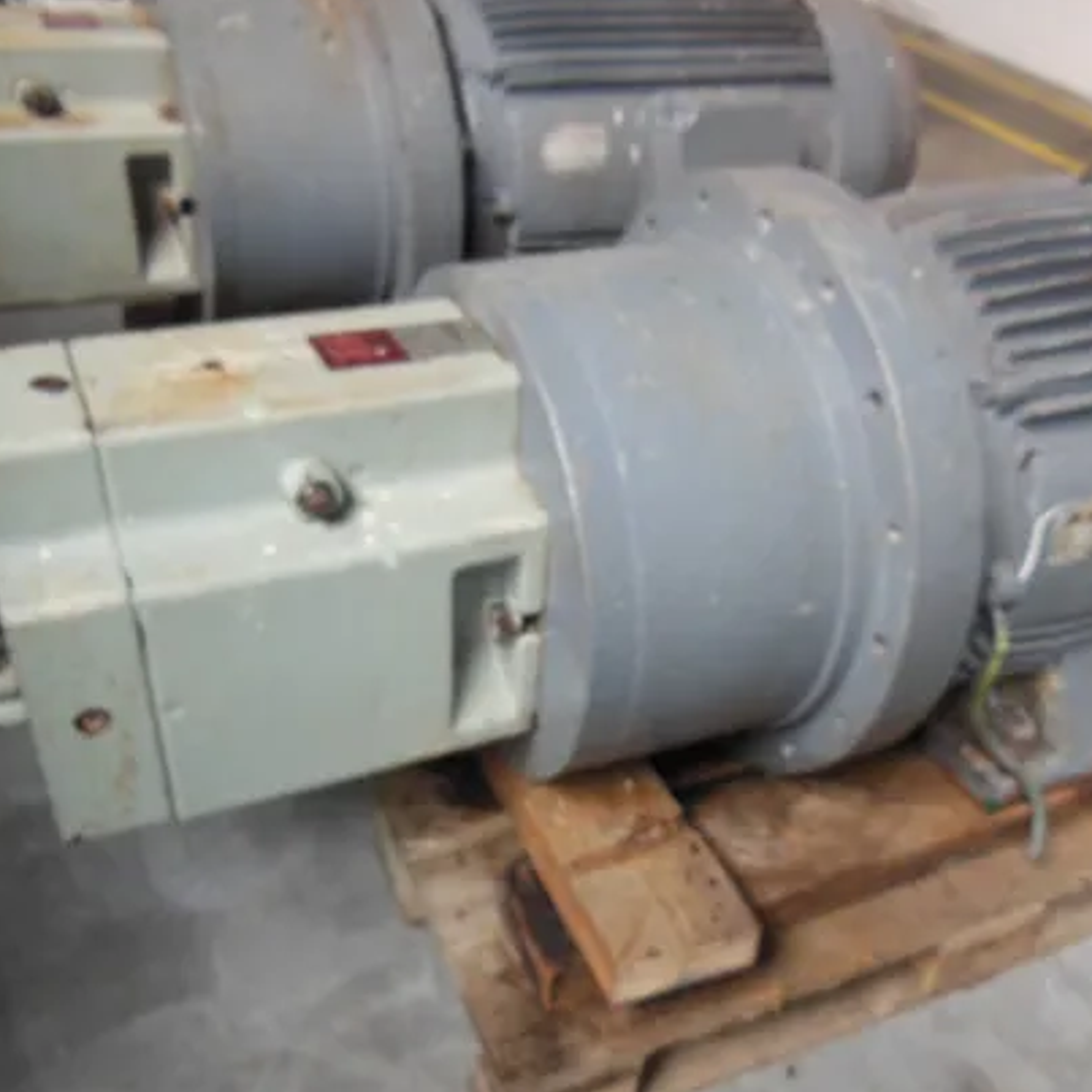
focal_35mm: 34
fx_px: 1213
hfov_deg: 48.2
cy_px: 622
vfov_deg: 48.3
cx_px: 639
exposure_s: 1/30
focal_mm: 4.5
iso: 160
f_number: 3.5
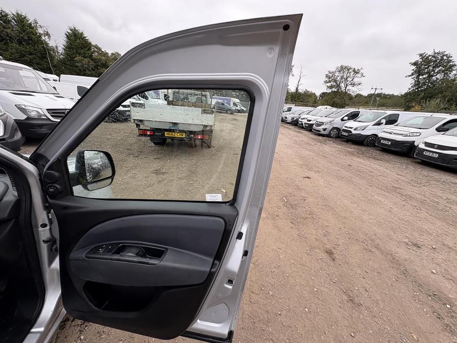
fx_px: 185
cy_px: 172
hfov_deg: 102.1
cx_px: 228
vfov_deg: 85.7
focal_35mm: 14
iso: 40
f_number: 2.2
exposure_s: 1/165
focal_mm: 2.22
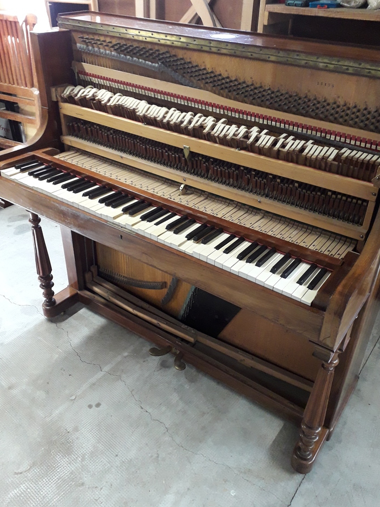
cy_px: 237
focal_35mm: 30
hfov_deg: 46.8
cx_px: 199
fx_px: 439
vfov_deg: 59.9
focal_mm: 3.6
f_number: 1.9
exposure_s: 1/50
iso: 250
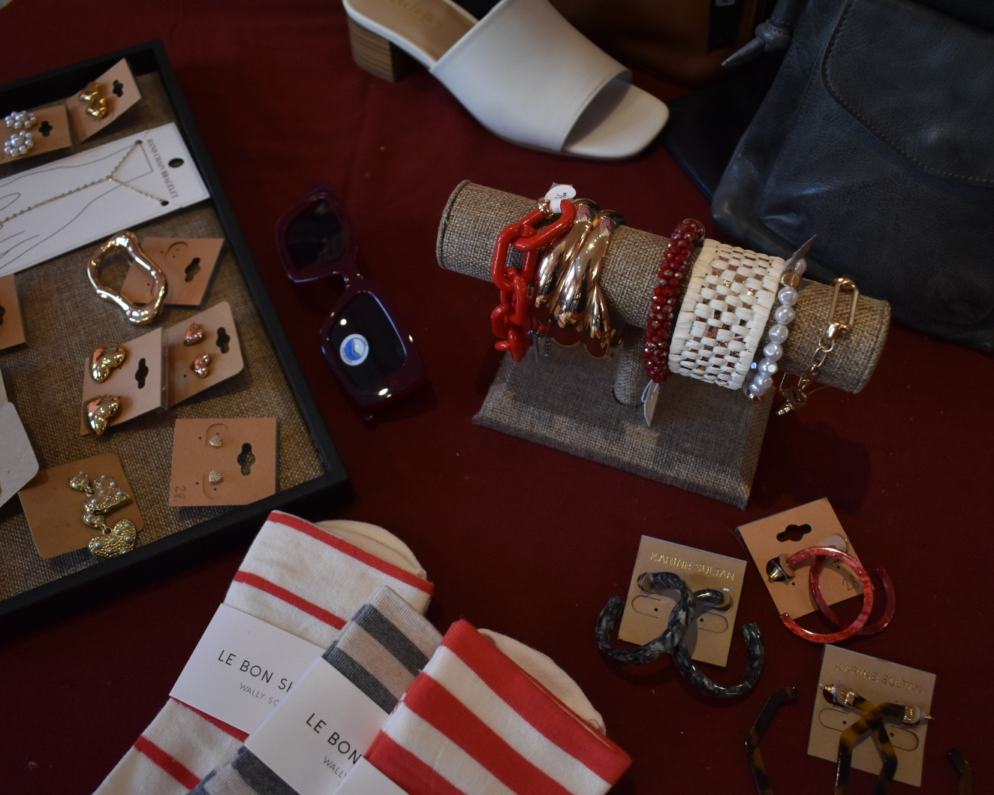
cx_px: 478
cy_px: 403
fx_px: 912
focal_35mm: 31
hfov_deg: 57.2
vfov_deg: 47.1
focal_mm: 18
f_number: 3.5
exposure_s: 1/200
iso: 800
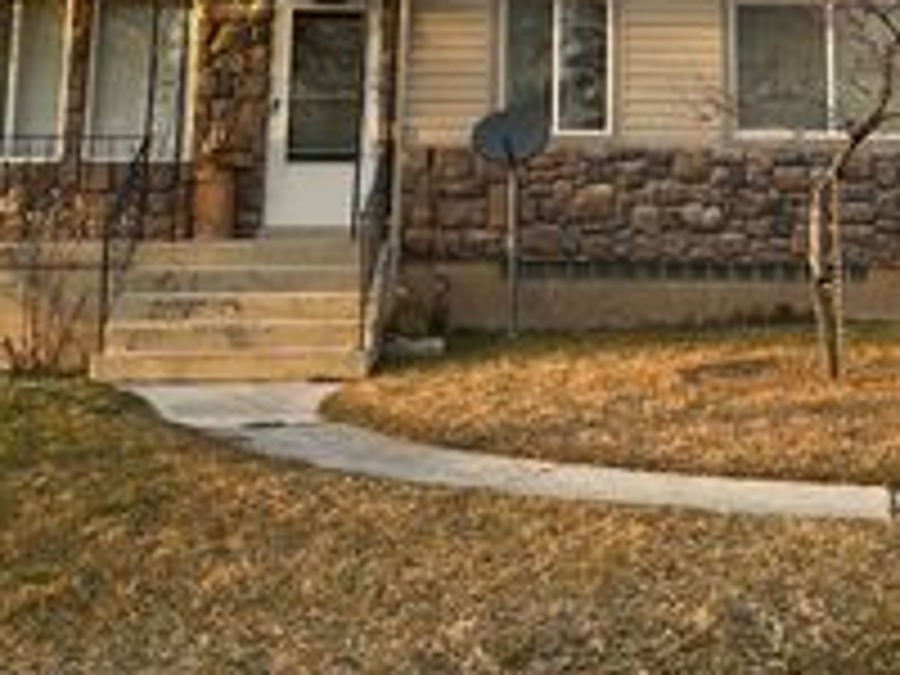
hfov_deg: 31.9
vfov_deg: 23.1
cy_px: -47
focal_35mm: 60
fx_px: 1560
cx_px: 603
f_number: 1.78
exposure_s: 1/246
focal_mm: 6.86
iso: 80
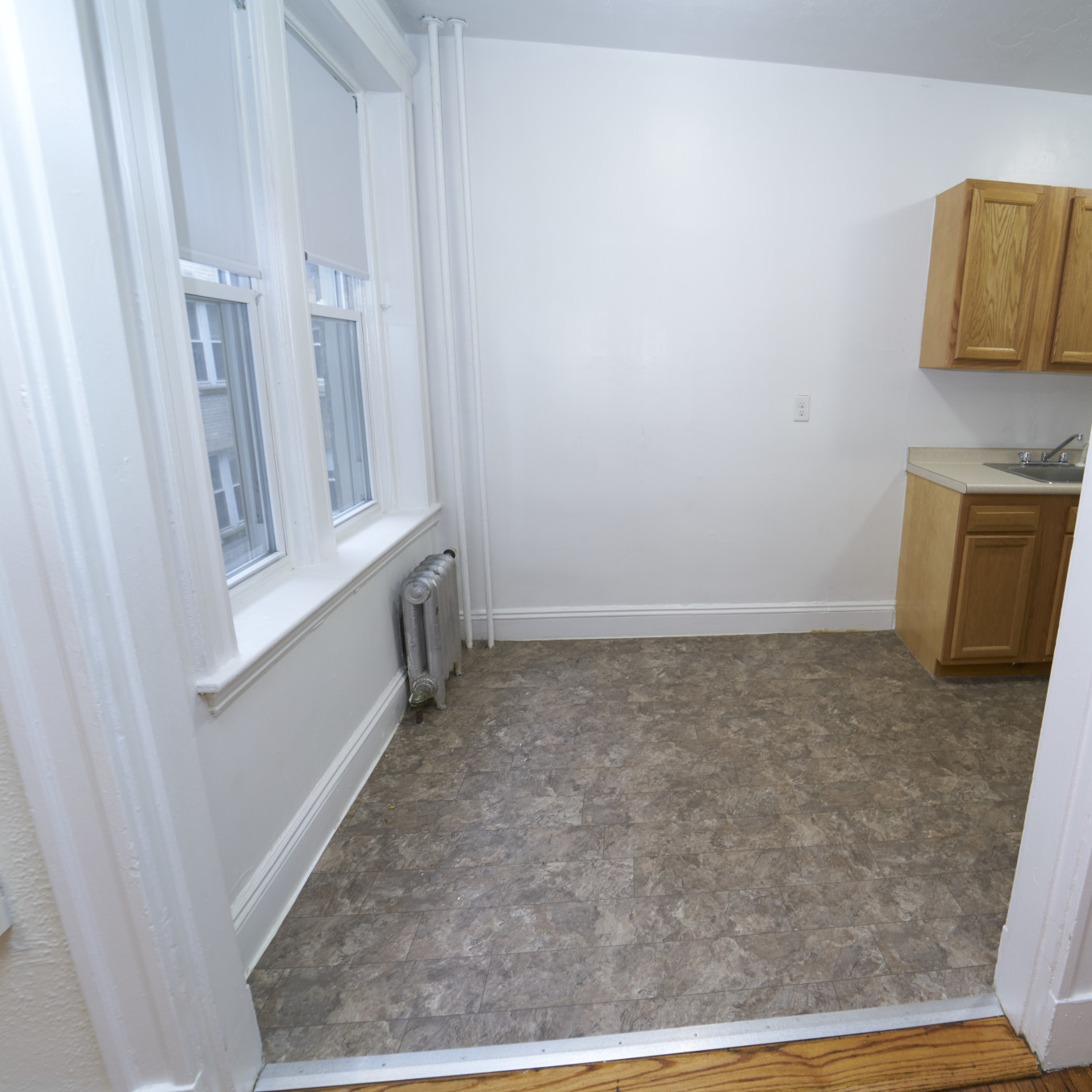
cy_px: 543
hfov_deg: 78.3
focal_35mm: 18
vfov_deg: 80.7
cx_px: 723
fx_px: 642
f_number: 7.1
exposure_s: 1/5
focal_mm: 14
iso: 250
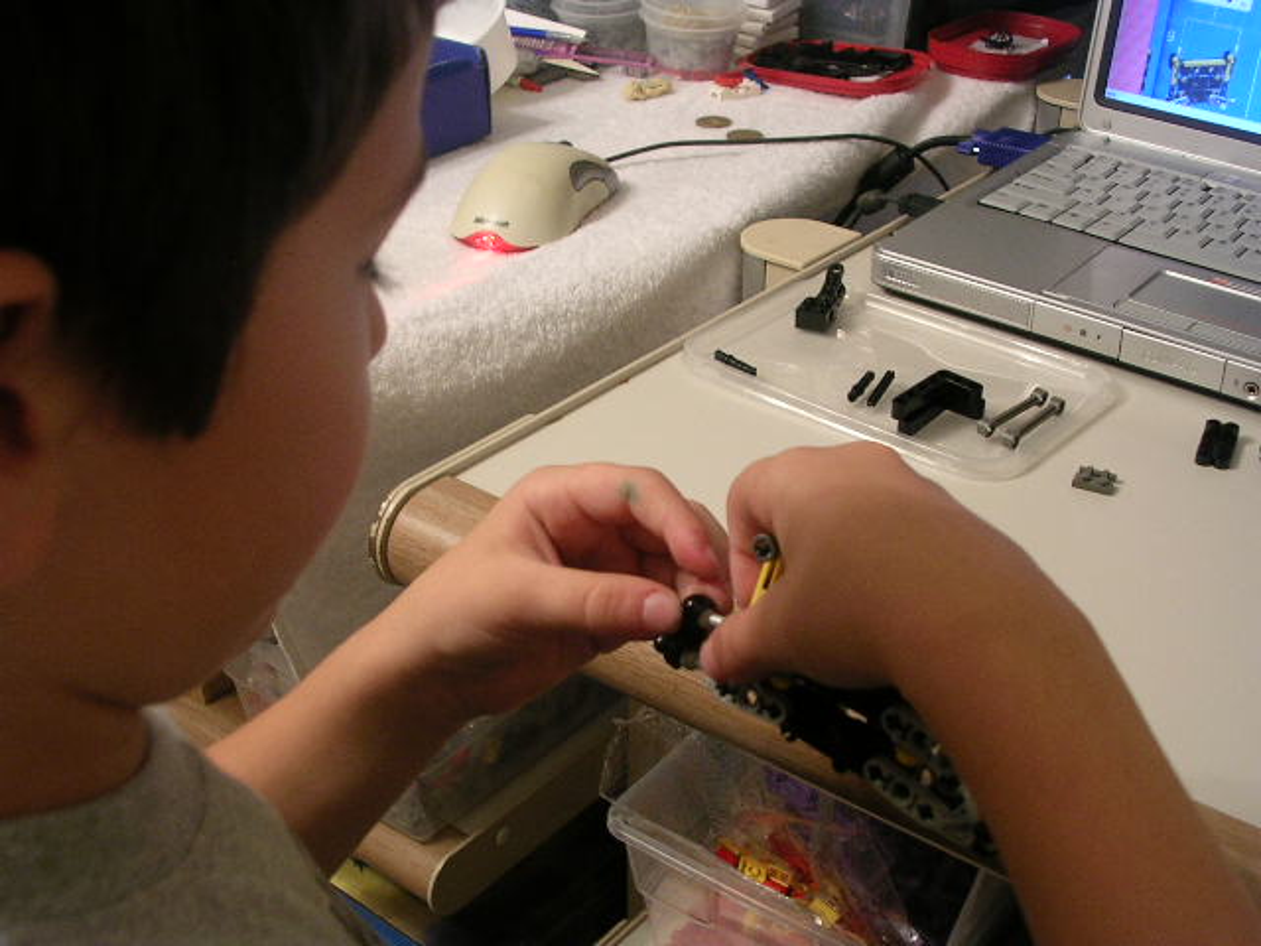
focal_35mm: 46
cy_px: 473
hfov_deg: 41.2
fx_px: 1676
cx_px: 630
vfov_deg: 31.5
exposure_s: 1/5.4
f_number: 3
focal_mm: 7.1
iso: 67
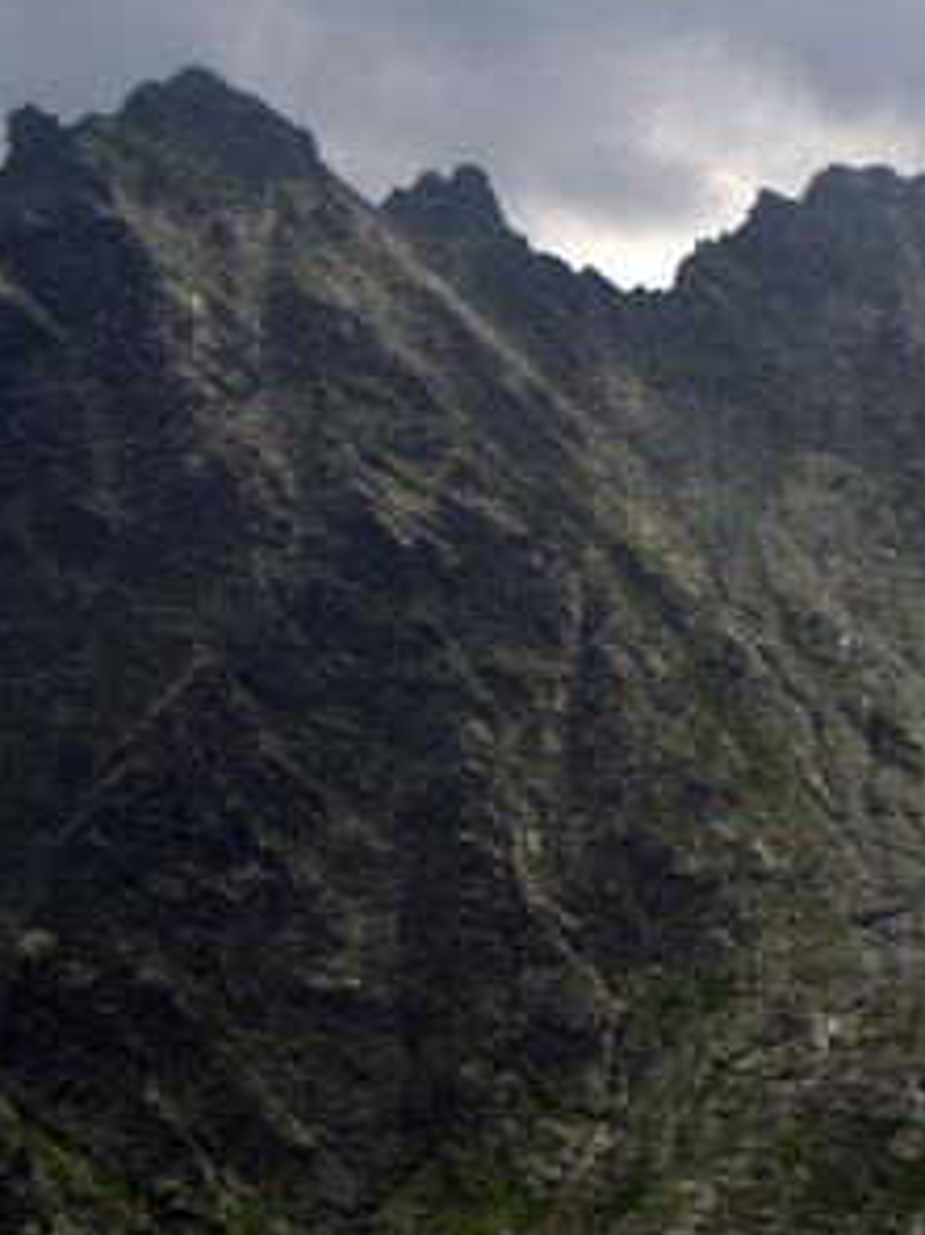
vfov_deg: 19.6
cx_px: 896
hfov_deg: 14.6
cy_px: 597
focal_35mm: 100
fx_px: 3565
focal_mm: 32
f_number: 6.3
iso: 400
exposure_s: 1/1600
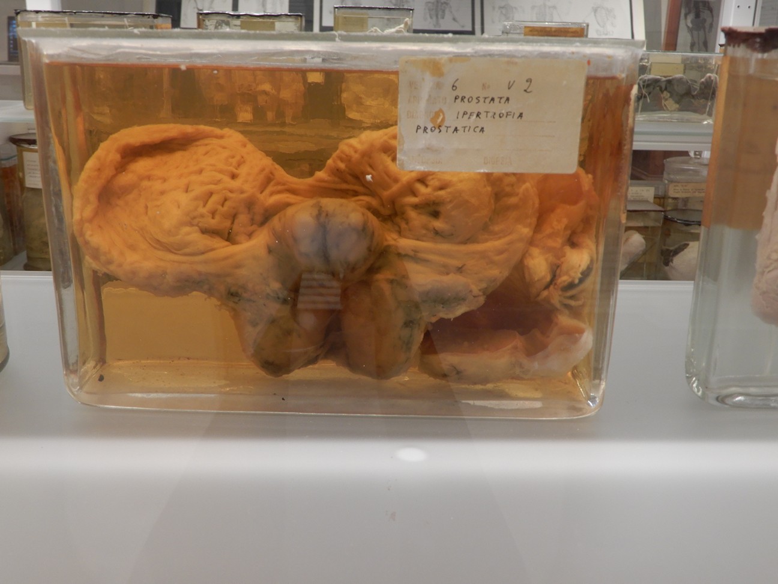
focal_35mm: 38
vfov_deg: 37.7
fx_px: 854
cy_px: 292
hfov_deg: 49.0
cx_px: 389
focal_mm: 6.8
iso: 140
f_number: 4
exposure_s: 1/30
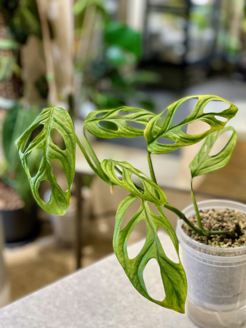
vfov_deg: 30.3
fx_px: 606
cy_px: 164
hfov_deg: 22.9
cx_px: 123
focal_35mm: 64
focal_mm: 7.5
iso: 200
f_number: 2.2
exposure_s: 1/120
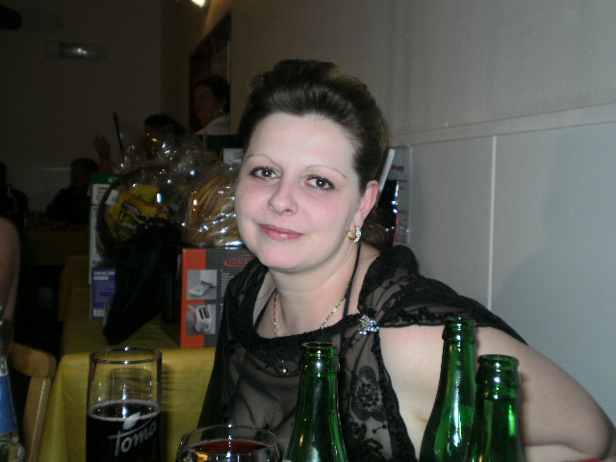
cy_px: 231
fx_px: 747
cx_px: 308
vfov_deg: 34.3
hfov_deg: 44.8
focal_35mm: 42
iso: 125
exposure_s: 1/40
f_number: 3.5
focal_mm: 7.4
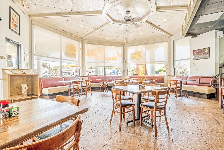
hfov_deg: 95.0
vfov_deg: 72.0
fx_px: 103
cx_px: 112
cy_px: 75
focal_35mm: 16
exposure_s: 1/800
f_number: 9
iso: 250
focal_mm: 11
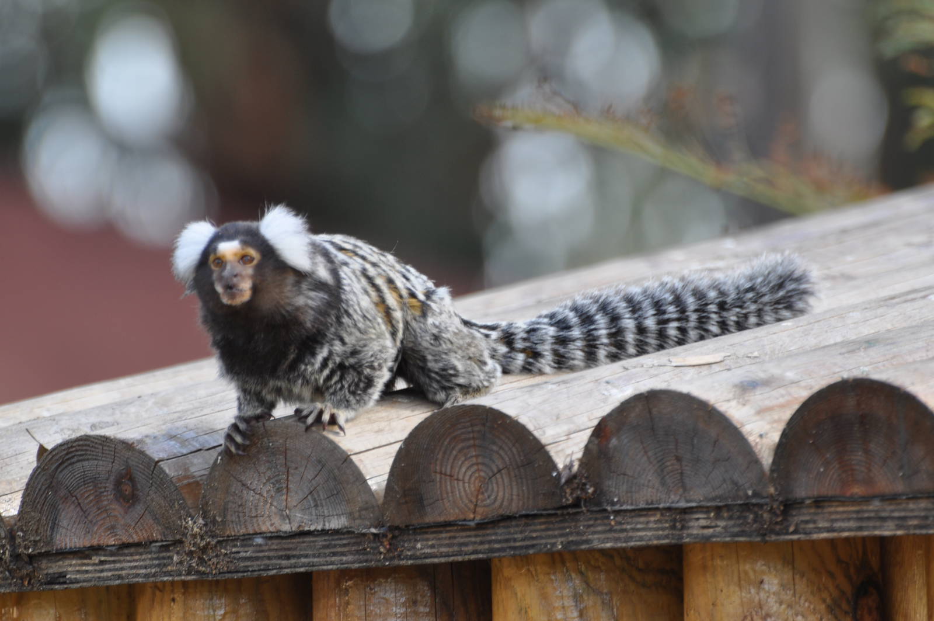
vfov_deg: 3.0
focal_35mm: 450
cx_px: 467
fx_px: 11662
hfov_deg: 4.6
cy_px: 310
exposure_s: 1/100
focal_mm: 300
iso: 200
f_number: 5.6
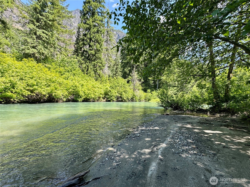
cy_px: 94
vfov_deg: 85.7
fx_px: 101
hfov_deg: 102.1
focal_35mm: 14
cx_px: 125
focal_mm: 2.22
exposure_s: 1/291
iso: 40
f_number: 2.2
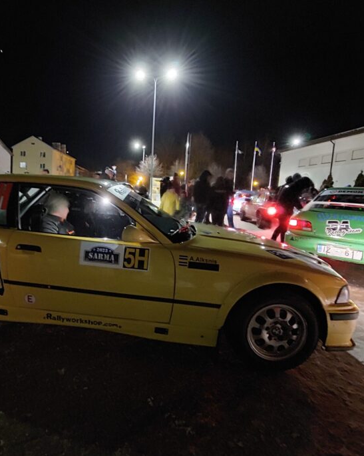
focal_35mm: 19
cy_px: 229
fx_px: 256
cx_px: 115
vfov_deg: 83.3
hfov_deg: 68.4
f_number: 2.2
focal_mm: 1.74
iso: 800
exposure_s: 1/5
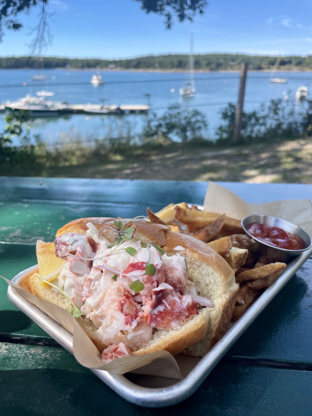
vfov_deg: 67.3
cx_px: 156
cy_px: 208
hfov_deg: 53.1
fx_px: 312
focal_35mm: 26
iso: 32
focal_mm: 4.2
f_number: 1.6
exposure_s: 1/1233
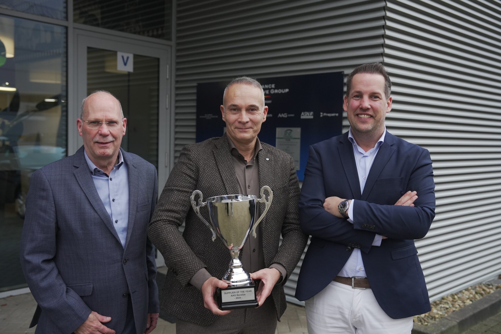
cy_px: 167
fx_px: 529
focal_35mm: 38
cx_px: 250
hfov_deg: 50.7
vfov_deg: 35.1
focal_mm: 38
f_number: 3.5
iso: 1250
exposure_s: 1/320
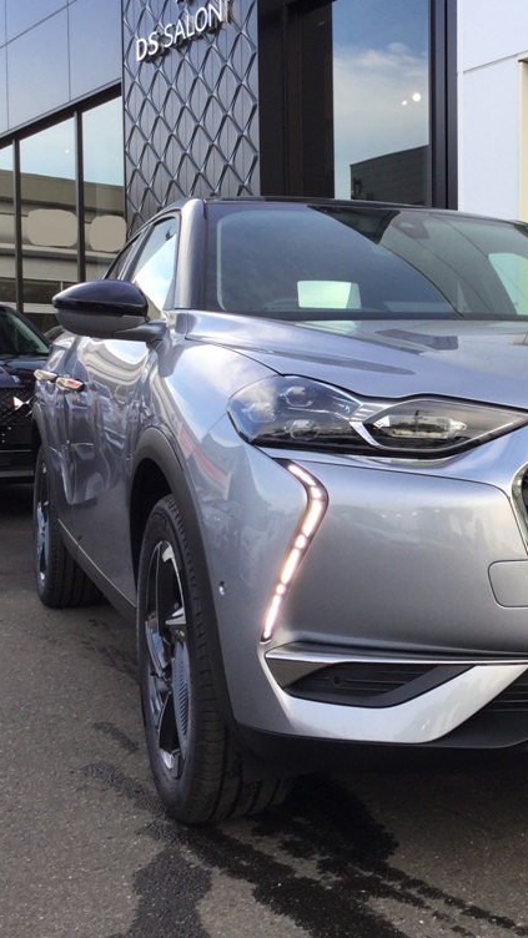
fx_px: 1145
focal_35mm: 46
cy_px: 460
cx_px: 514
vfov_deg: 44.6
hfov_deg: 24.9
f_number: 2.4
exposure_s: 1/153
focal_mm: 3.3
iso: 25
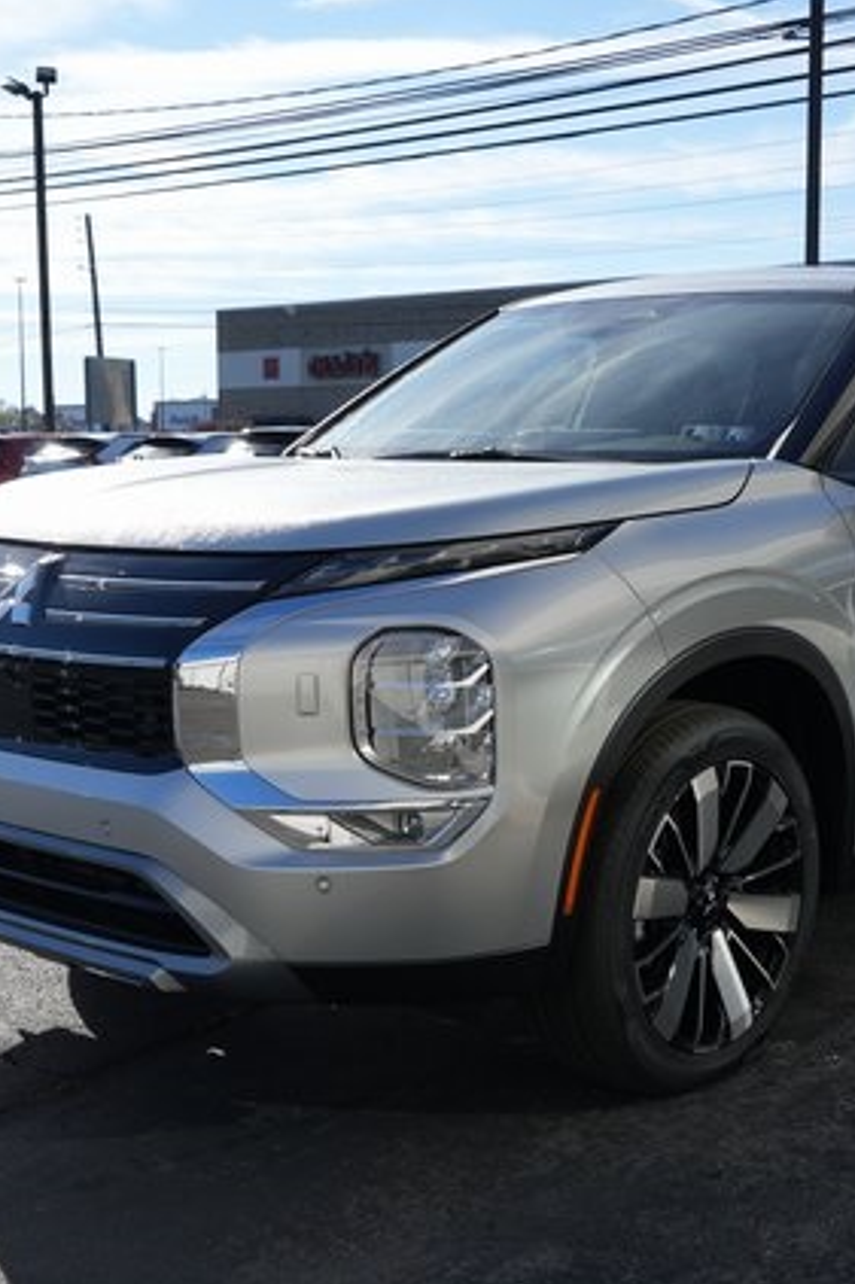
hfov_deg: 28.4
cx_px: 572
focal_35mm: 47
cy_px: 644
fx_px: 1676
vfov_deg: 41.9
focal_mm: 31
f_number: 8
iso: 100
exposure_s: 1/200
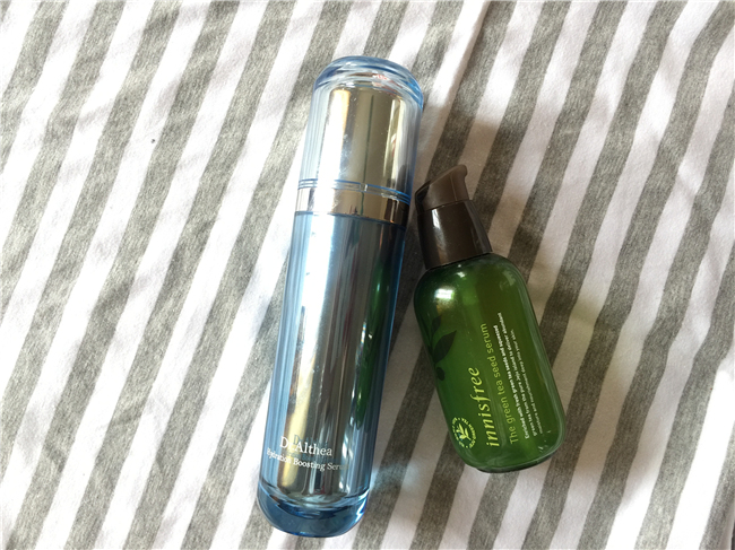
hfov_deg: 61.7
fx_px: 616
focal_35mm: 29
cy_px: 275
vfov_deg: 48.2
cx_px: 368
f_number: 2.2
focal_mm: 4.15
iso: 32
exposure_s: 1/33
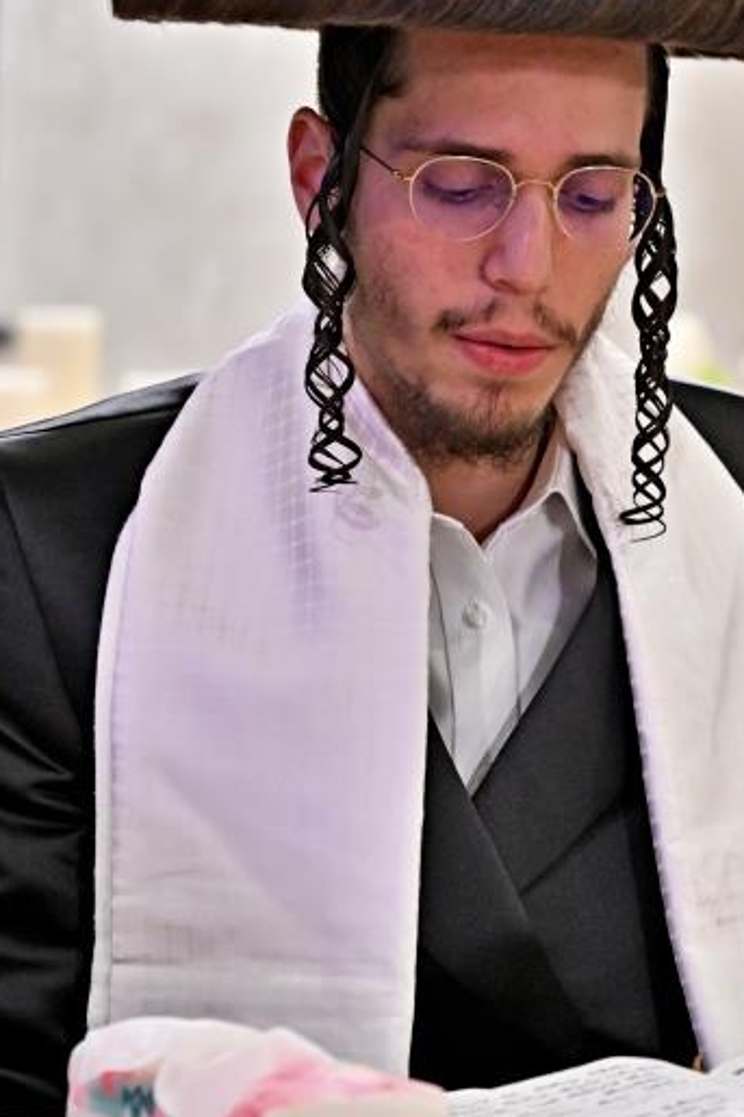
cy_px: 358
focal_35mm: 189
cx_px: 506
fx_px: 5862
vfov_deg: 10.9
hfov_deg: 7.3
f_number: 4
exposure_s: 1/160
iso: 1600
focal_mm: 95
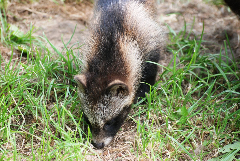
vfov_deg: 3.8
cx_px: 120
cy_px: 80
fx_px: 2403
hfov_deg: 5.7
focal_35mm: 360
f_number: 5.3
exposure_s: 1/250
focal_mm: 240
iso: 400
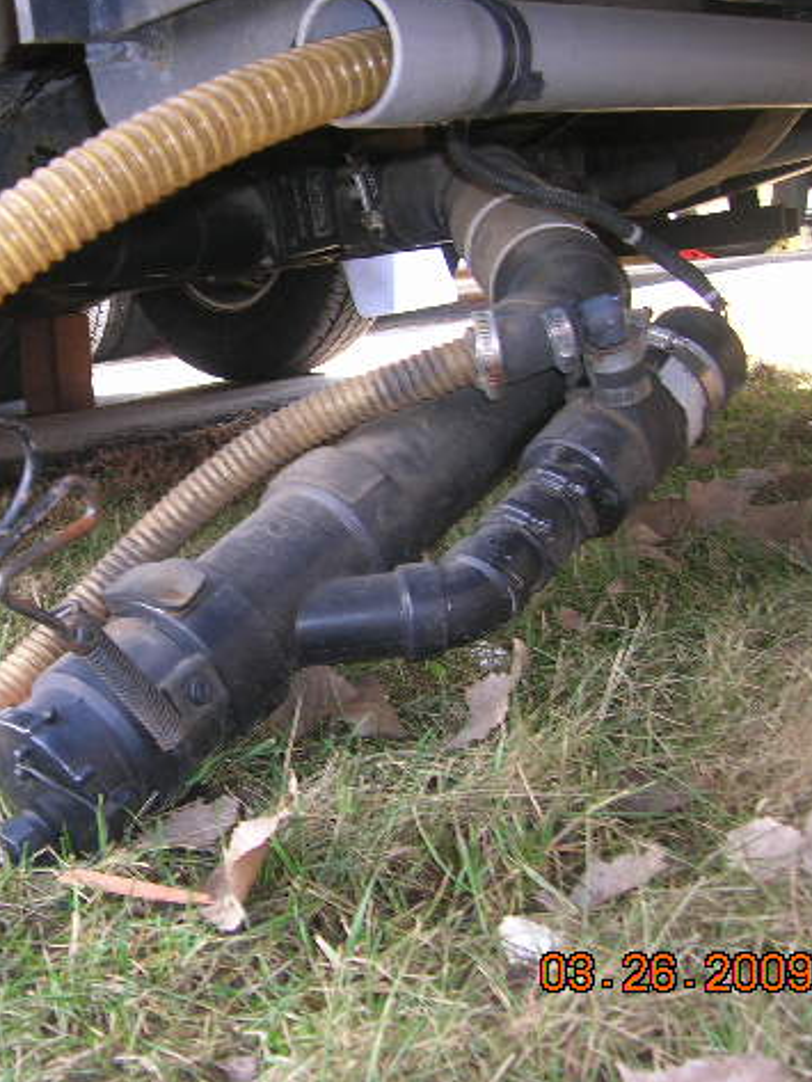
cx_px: 178
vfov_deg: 41.2
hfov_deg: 30.8
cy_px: 538
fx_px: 1438
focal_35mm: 46
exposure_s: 1/30
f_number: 2.9
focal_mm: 5.7
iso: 50
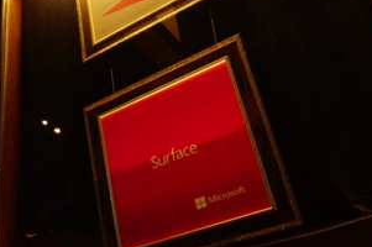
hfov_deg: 37.0
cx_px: 53
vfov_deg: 26.4
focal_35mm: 51
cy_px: 107
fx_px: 526
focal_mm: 16
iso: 3200
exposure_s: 1/30
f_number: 3.5
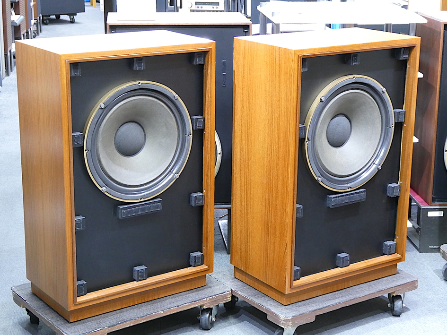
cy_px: 168
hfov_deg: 29.4
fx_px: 852
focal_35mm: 66
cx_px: 222
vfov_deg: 22.3
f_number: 4.4
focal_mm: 11.7
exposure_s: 1/2
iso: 400
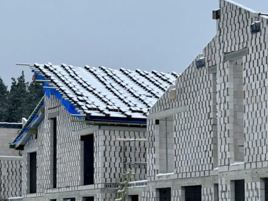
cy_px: 140
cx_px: 107
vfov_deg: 13.3
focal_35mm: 111
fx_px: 859
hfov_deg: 17.7
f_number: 1.78
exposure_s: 1/953
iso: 64
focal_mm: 6.86
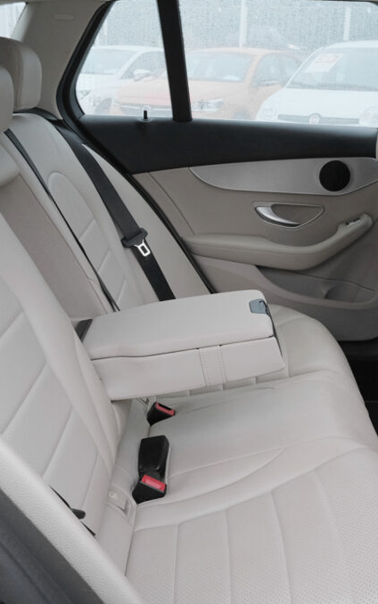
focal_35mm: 40
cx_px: 265
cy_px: 302
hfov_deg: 31.6
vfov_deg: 49.3
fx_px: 659
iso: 2000
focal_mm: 17.5
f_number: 8
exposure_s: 1/125
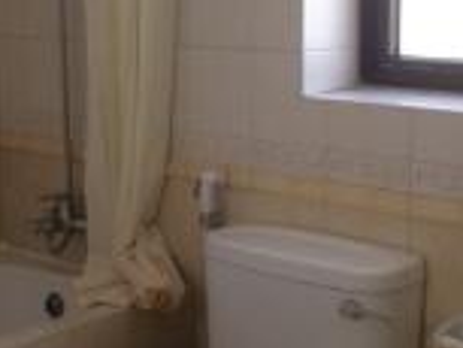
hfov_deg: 22.7
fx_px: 1138
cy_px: 139
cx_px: 88
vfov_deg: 17.4
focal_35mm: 85
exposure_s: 1/33
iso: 100
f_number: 2.2
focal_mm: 4.15
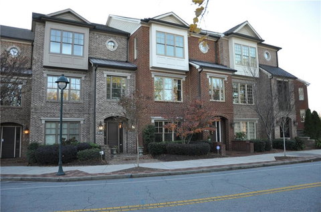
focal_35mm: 27
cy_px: 106
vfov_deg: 47.7
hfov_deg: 67.5
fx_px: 240
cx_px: 160
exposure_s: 1/1250
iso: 1600
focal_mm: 18
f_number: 3.5
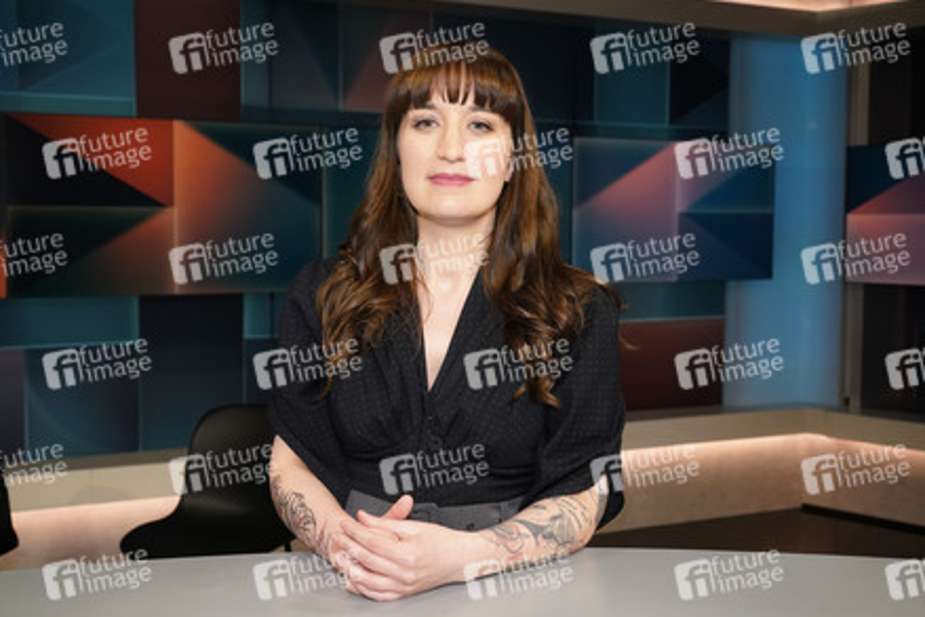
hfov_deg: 49.5
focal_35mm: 39
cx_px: 462
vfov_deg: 34.2
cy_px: 312
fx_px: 1002
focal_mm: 38
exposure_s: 1/160
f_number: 5.6
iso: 2000
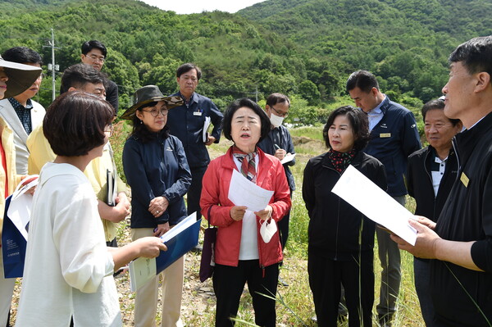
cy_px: 164
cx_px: 246
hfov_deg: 48.5
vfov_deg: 33.3
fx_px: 546
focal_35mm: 40
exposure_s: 1/250
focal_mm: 40
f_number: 8
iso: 200
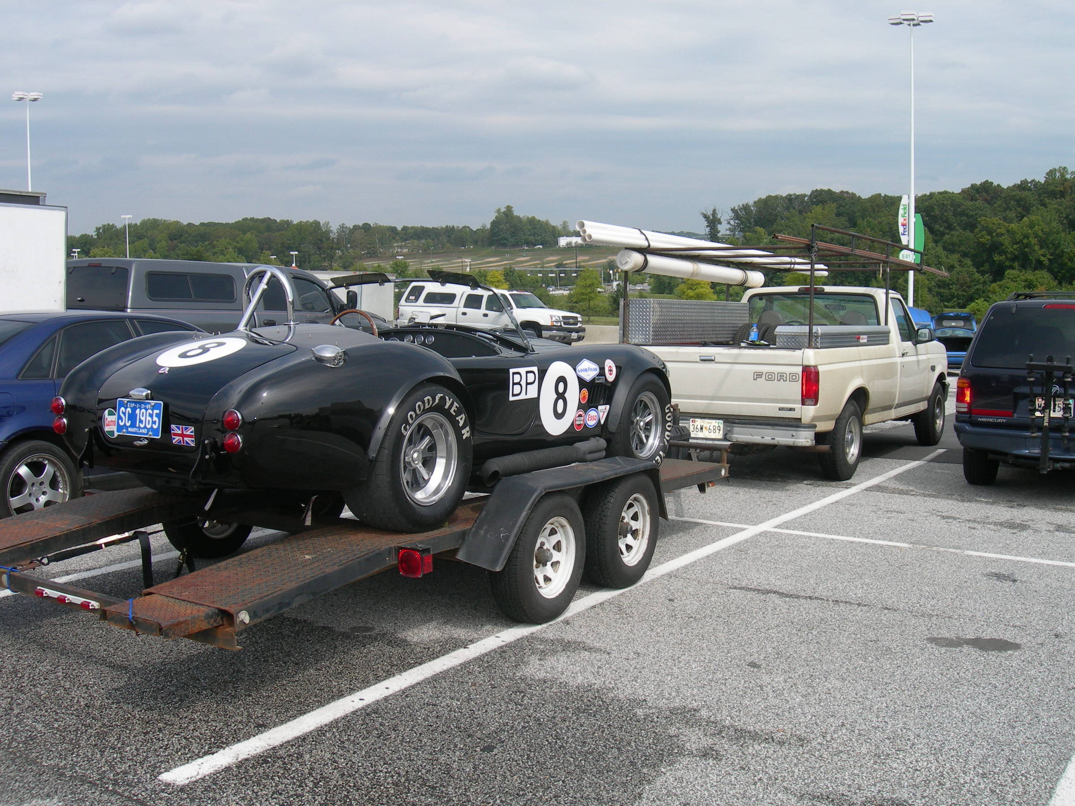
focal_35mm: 38
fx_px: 1180
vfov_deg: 37.7
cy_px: 403
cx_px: 538
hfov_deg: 49.0
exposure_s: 1/519
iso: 50
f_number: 4.8
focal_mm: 7.8
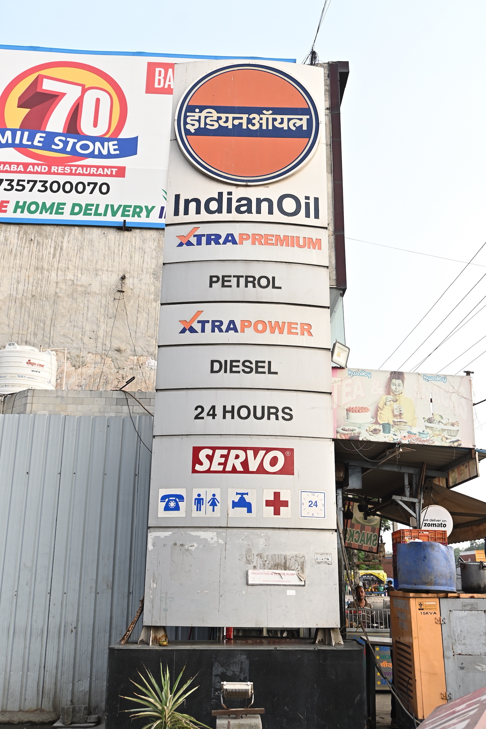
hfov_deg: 40.8
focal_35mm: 32
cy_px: 364
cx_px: 243
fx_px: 653
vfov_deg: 58.3
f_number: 5
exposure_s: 1/125
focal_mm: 21.5
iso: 200
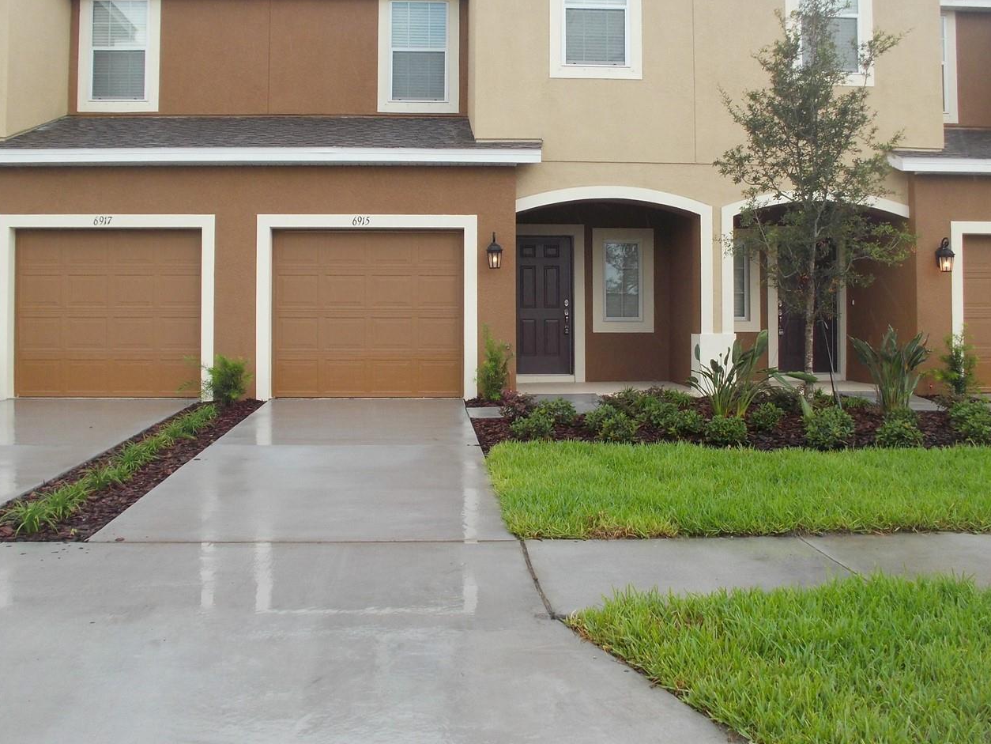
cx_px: 488
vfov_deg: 38.6
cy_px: 308
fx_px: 1059
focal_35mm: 37
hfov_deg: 50.1
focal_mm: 4.1
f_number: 3.3
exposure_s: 1/160
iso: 80
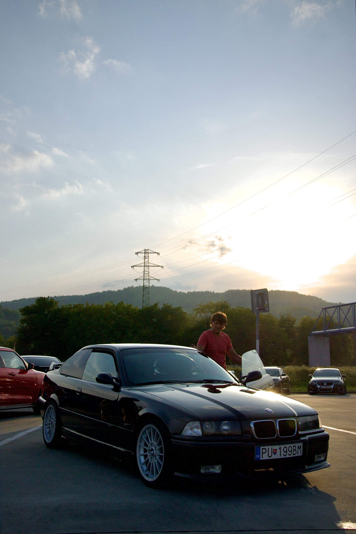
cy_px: 267
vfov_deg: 53.1
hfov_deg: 36.9
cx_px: 178
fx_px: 534
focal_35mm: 36
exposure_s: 1/4000
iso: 400
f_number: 5.6
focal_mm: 24
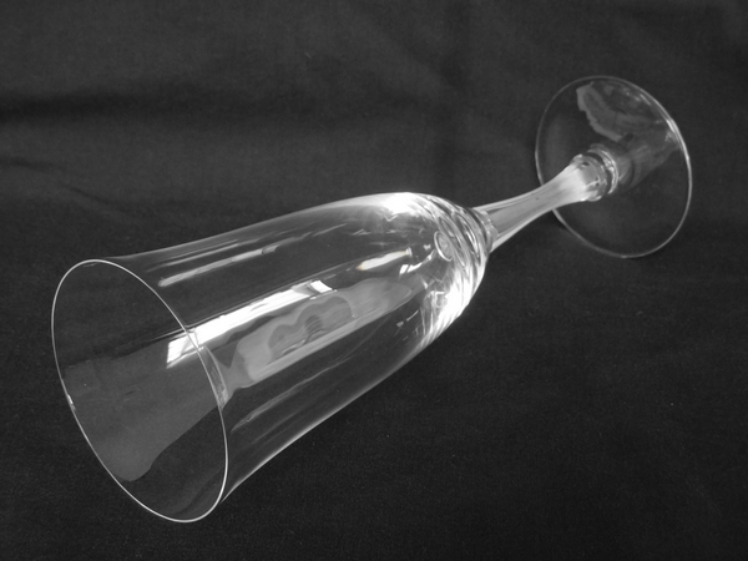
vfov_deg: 23.7
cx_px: 374
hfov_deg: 31.2
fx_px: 1340
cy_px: 280
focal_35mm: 62
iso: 320
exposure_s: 1/30
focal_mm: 11.1
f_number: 4.4
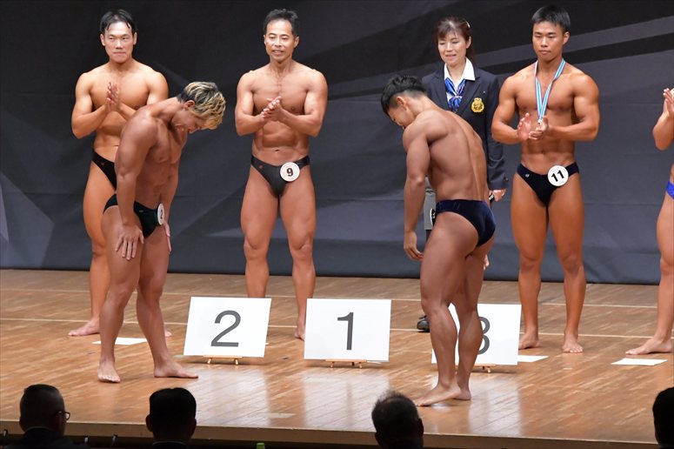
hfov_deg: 8.1
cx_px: 337
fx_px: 4772
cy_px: 224
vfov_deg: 5.4
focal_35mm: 255
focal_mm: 170
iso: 8000
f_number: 5.6
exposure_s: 1/400
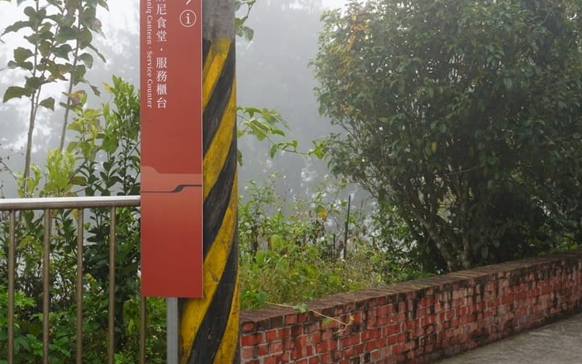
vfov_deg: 19.1
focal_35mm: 68
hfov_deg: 30.2
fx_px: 1079
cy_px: 132
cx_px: 261
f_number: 5.6
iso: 100
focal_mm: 34
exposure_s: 1/60
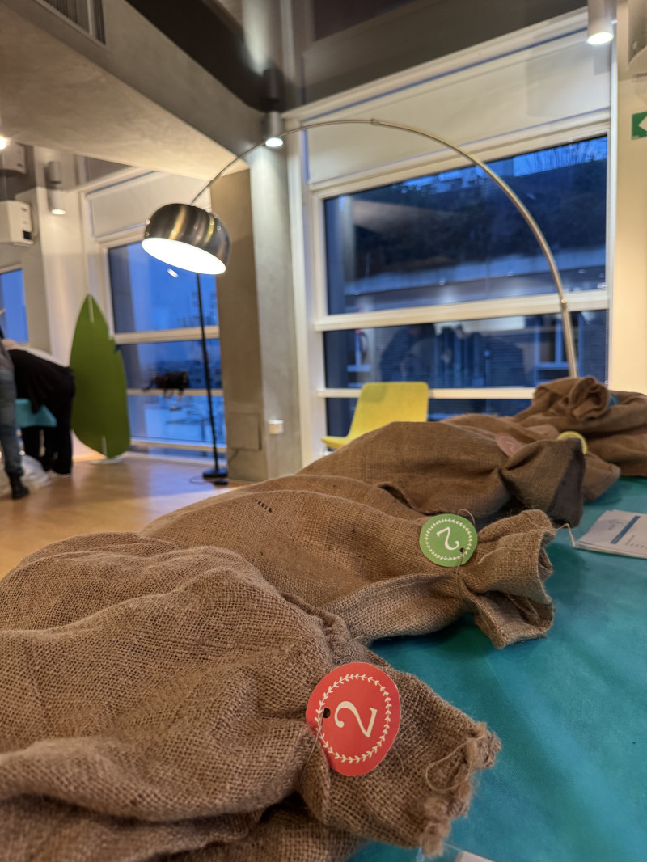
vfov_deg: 71.6
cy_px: 431
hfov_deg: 56.8
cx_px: 324
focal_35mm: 24
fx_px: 598
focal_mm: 6.76
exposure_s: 1/50
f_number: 1.78
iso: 400
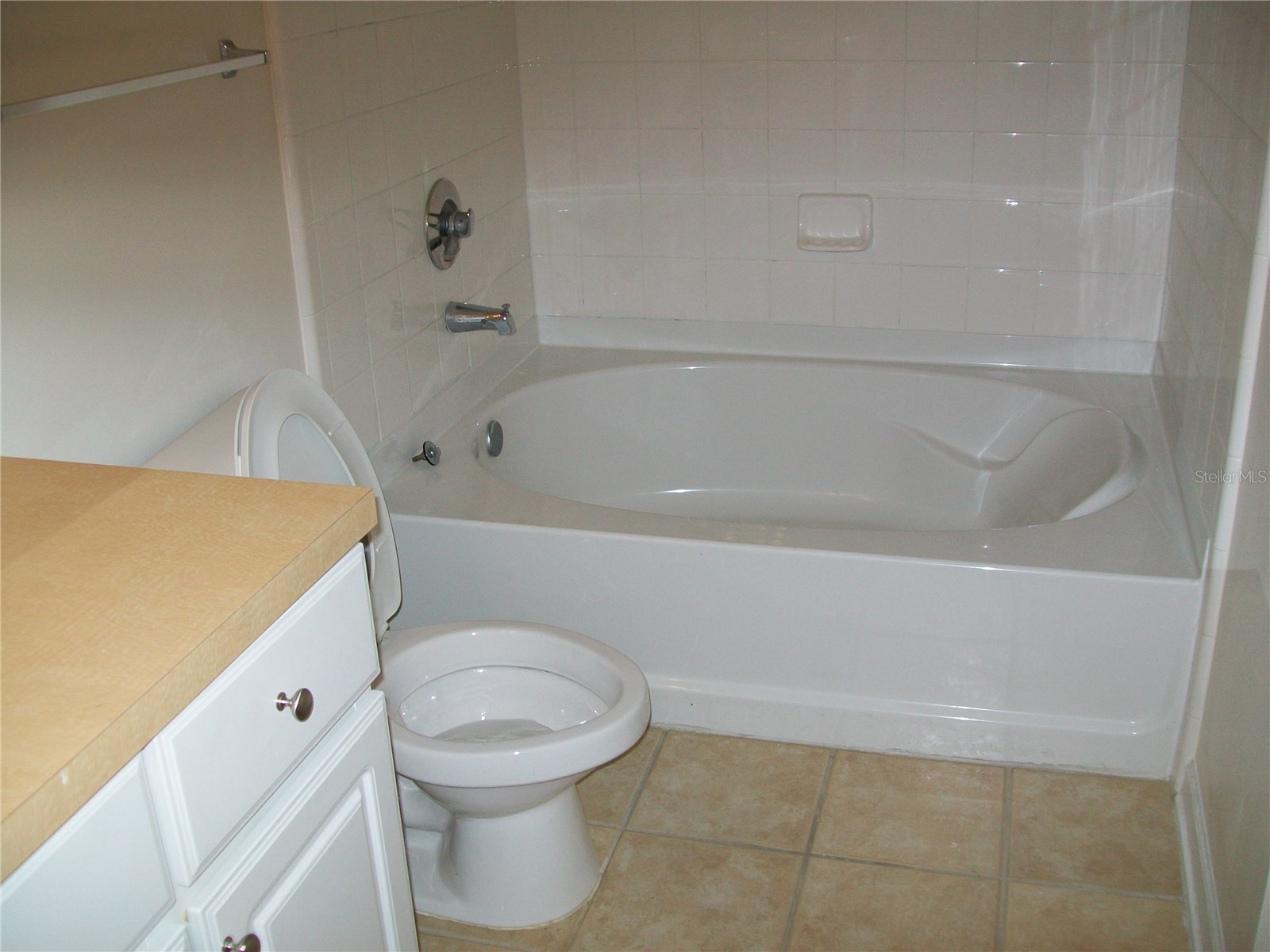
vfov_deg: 39.7
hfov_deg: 51.4
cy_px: 476
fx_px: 1321
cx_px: 635
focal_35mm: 36
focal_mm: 6
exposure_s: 1/60
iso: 64
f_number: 2.7
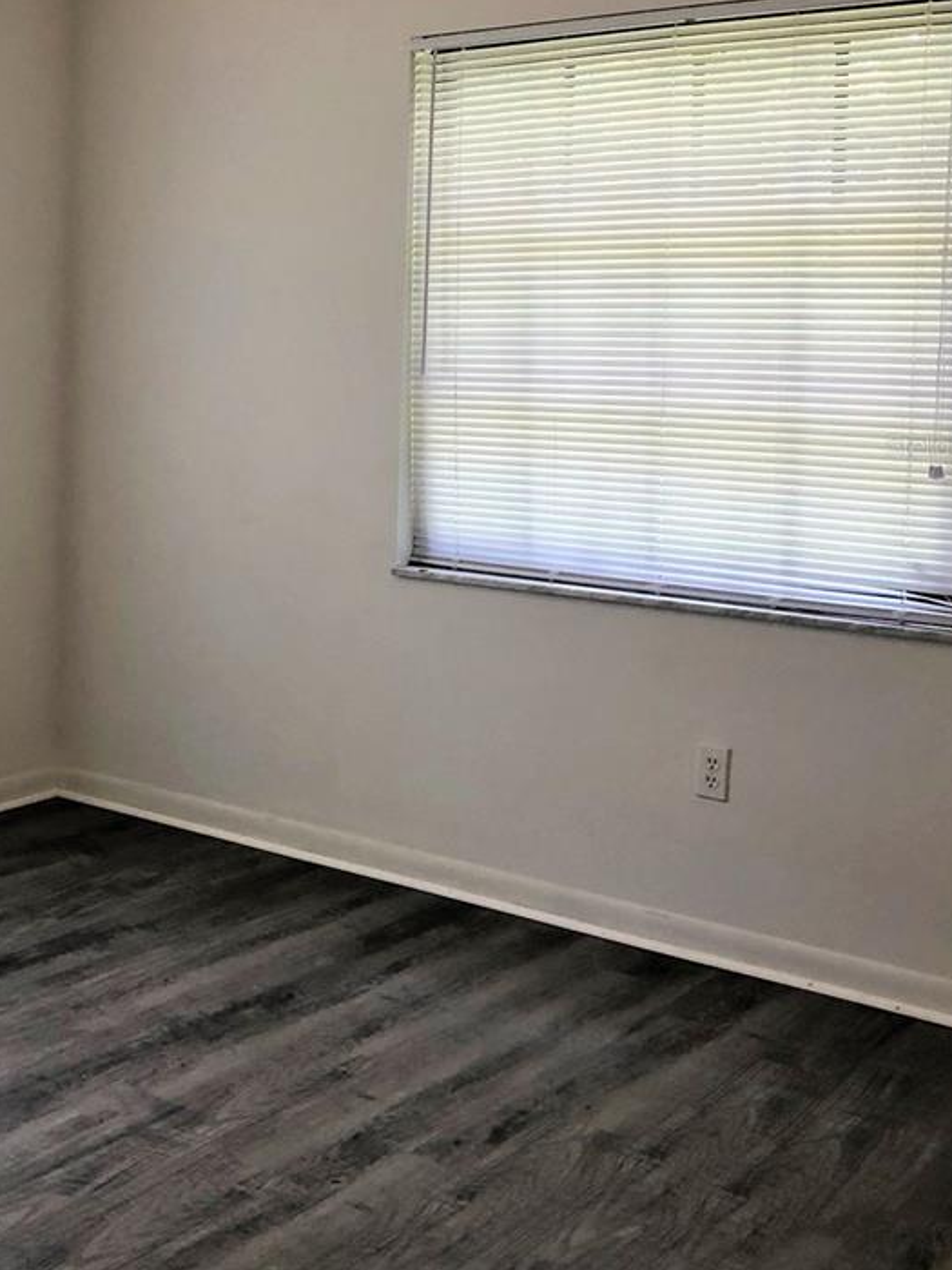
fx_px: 1760
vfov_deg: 39.3
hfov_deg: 29.6
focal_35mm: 48
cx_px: 199
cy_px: 444
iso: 40
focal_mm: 3.99
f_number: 1.8
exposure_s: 1/30
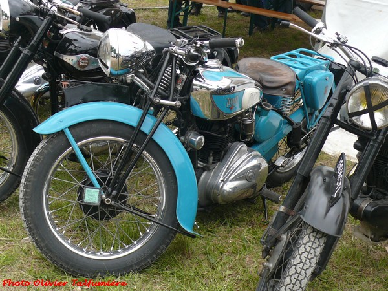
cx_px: 194
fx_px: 751
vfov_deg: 21.9
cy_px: 146
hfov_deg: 29.0
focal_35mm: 67
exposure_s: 1/125
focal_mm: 10.6
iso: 100
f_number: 3.2
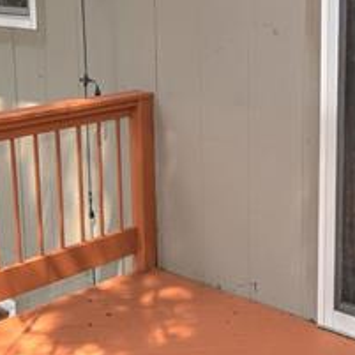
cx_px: 290
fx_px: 754
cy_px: 115
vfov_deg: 26.3
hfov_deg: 26.0
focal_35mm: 65
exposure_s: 1/200
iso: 100
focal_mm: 10
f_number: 7.1
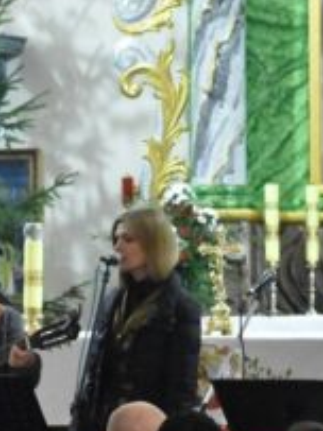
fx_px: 3711
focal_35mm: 298
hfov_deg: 5.0
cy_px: 304
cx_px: 138
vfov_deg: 6.6
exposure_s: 1/320
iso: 12800
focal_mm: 70
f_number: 4.5
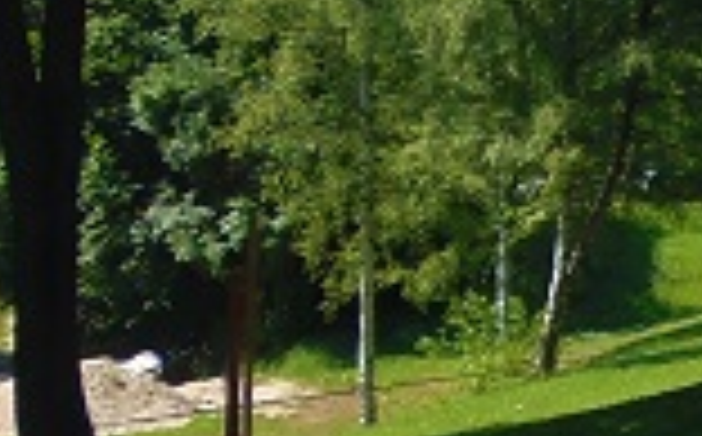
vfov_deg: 7.3
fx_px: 3343
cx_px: 1368
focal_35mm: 175
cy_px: -342
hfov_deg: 11.0
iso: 64
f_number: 2.9
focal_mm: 4.3
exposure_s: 1/640
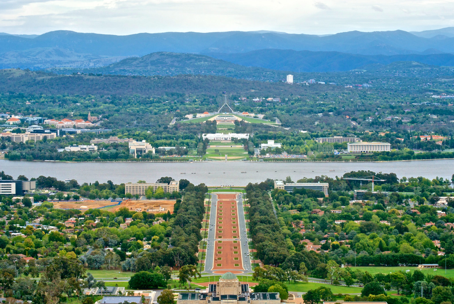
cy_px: 152
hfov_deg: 18.4
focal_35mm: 111
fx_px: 1402
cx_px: 227
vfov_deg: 12.4
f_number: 16
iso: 200
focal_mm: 41.2
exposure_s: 1/60
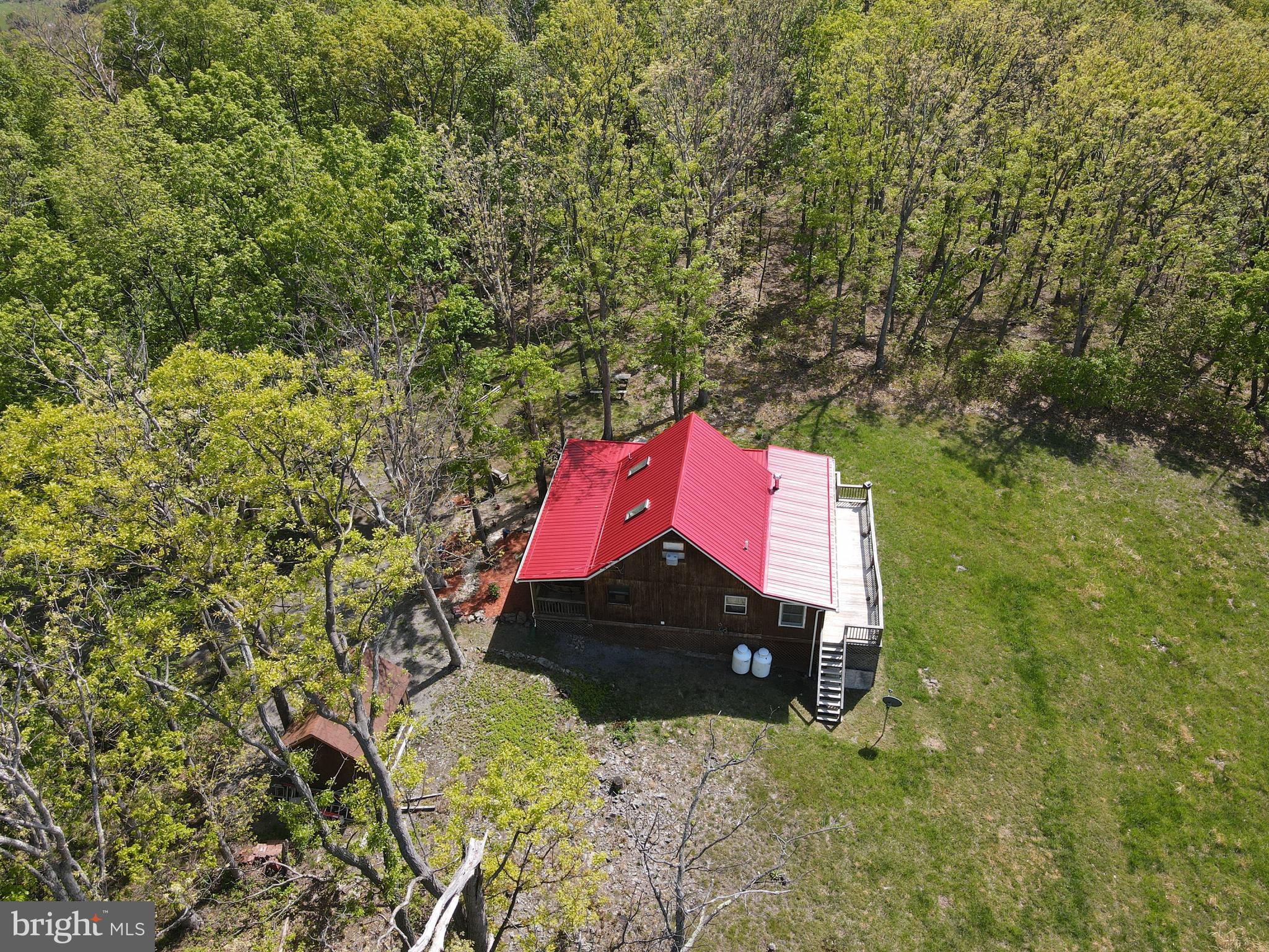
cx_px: 634
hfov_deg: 71.6
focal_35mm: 24
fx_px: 880
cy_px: 476
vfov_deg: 56.8
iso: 110
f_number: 2.8
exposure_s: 1/320
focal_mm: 4.5
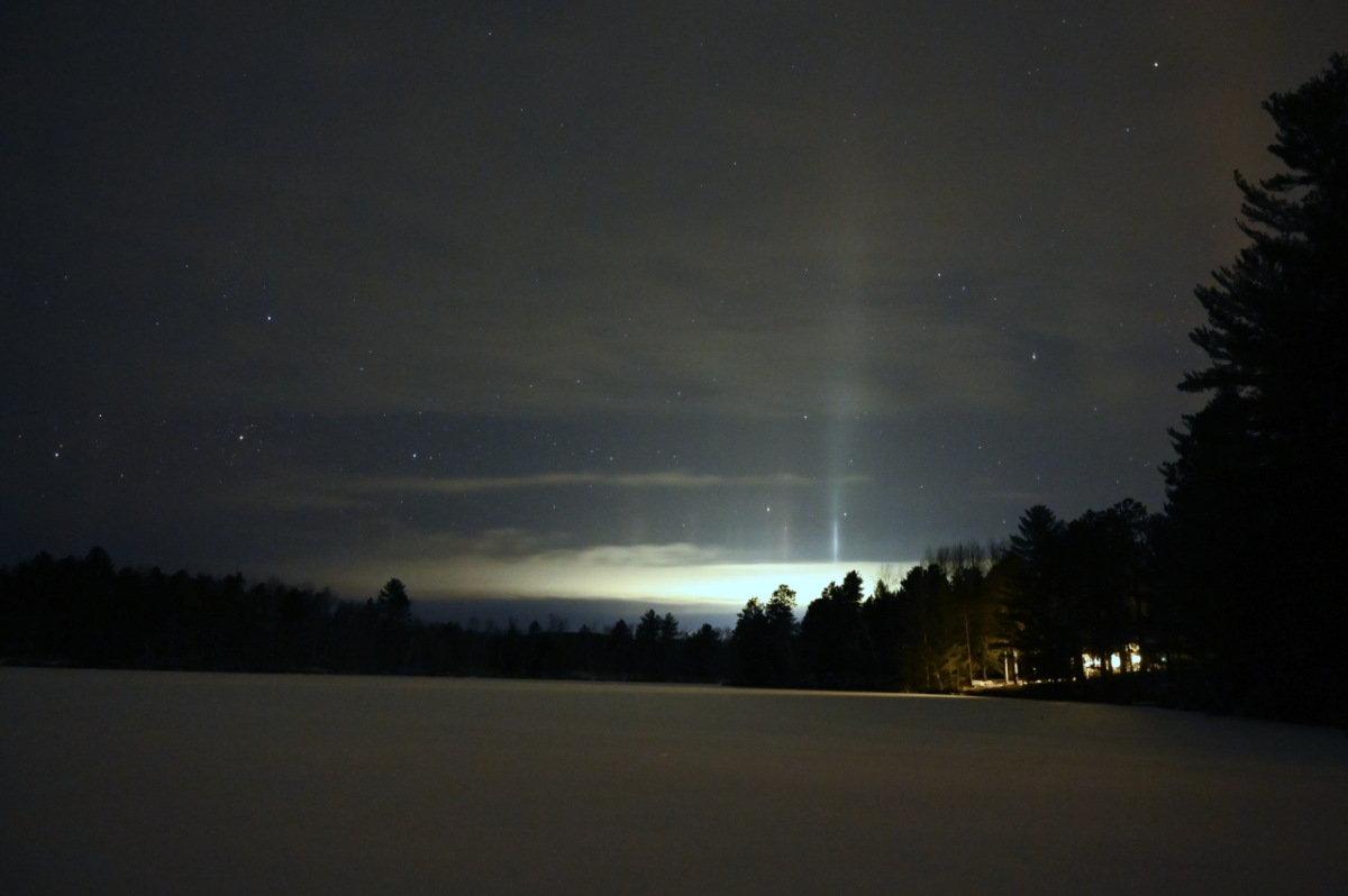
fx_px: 898
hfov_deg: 73.8
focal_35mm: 24
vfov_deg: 53.1
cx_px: 674
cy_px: 448
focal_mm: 24
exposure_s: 10
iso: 10000
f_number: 4
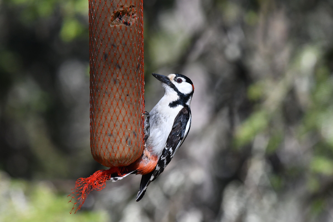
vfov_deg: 3.1
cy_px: 111
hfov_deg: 4.6
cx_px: 166
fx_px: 4162
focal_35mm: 450
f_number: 7.1
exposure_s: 1/1600
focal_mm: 300
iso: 1000
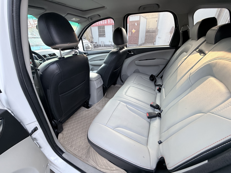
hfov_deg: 102.1
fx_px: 93
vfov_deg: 85.7
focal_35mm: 14
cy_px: 86
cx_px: 116
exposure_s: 1/99
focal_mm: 2.22
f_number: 2.2
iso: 200
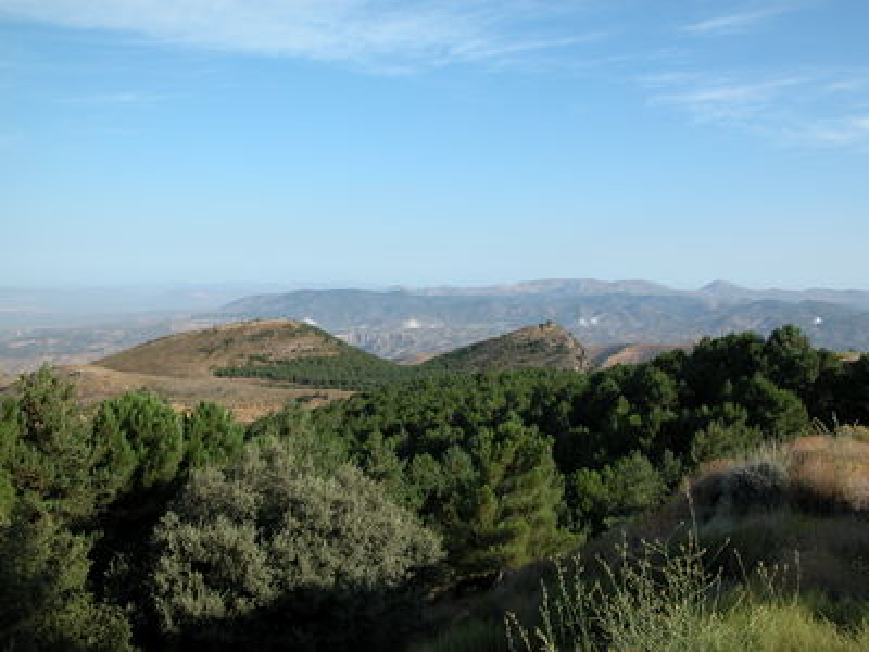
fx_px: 879
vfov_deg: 40.7
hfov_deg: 52.6
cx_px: 434
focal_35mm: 35
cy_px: 326
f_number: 5.6
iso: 100
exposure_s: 1/322
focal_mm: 8.9
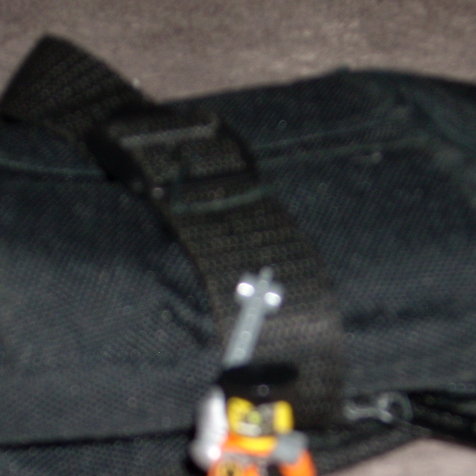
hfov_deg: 11.3
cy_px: 375
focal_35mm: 154
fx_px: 2396
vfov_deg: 11.3
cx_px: 191
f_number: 4.2
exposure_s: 1/60
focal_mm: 12.8
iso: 64
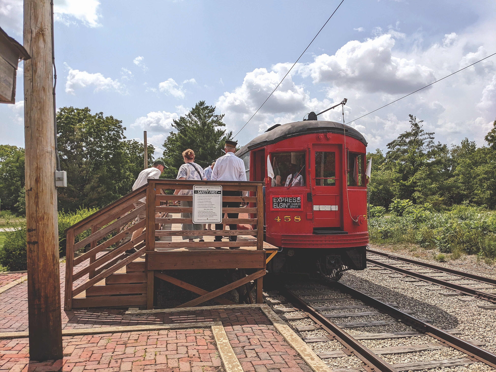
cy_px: 186
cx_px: 248
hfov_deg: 65.3
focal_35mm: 27
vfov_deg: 51.4
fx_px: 387
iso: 75
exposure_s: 1/7812
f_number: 1.73
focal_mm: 4.38
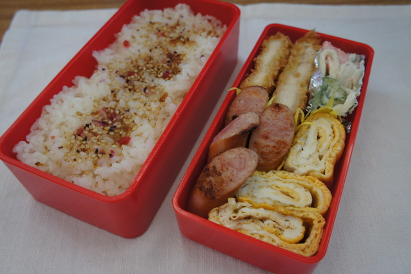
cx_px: 206
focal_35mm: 32
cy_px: 137
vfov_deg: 41.7
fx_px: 359
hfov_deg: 59.5
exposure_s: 1/80
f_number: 5.6
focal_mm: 21
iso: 200
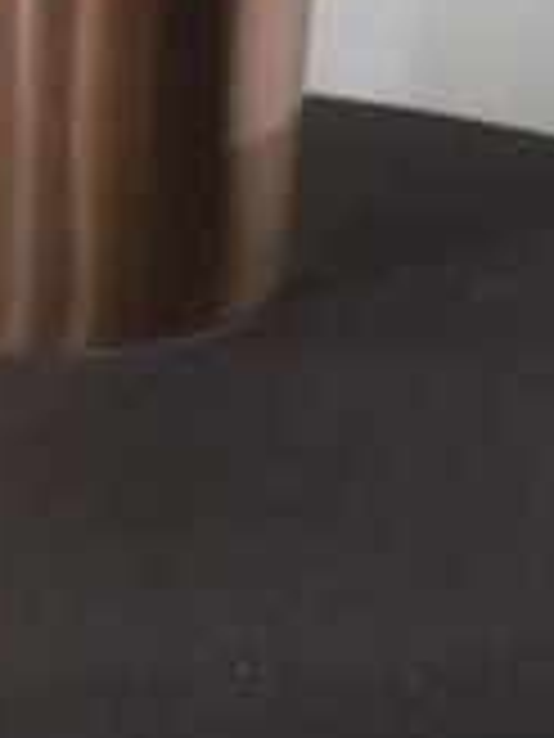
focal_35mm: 113
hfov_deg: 12.9
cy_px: 734
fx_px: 2411
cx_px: -59
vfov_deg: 17.0
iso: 64
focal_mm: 4.15
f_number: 2.2
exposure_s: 1/33
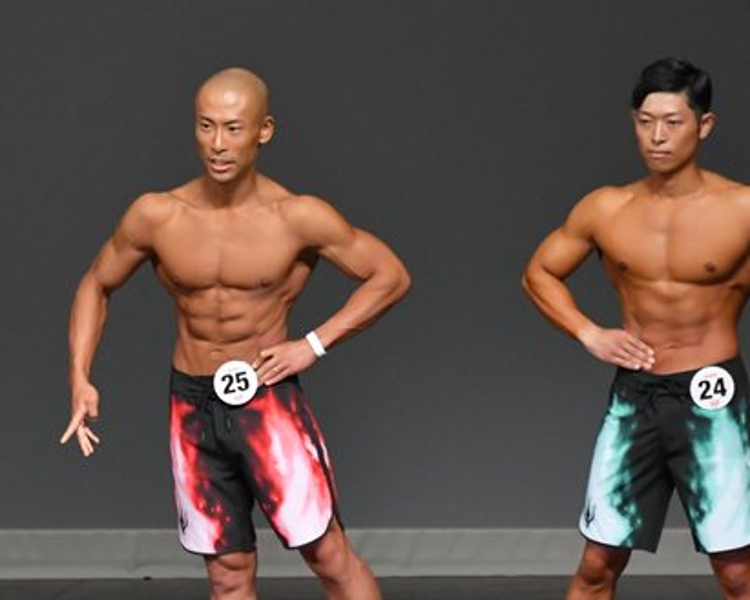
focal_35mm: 557
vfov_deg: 2.8
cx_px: 216
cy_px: 414
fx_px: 12367
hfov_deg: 3.5
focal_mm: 210
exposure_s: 1/400
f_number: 5.6
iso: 4000
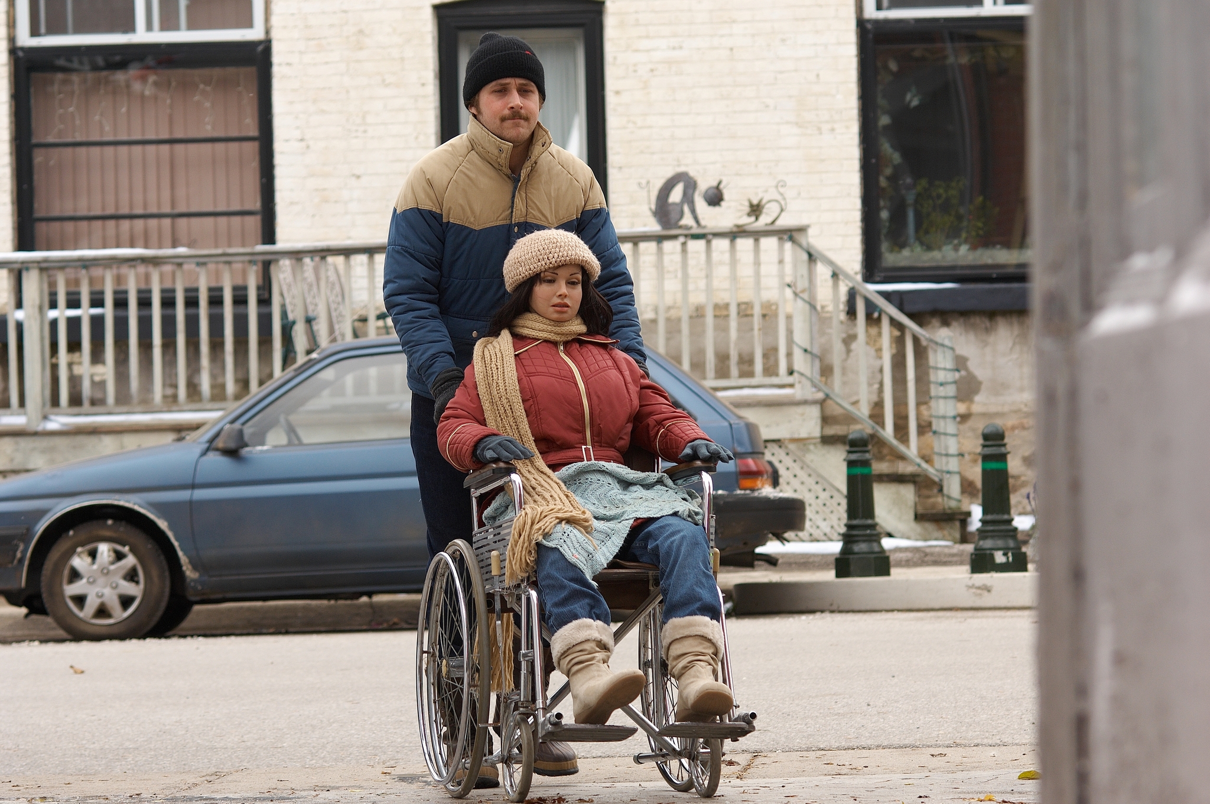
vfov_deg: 8.7
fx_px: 5287
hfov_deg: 13.1
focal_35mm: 158
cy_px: 402
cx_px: 605
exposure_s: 1/250
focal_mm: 105
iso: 200
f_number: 5
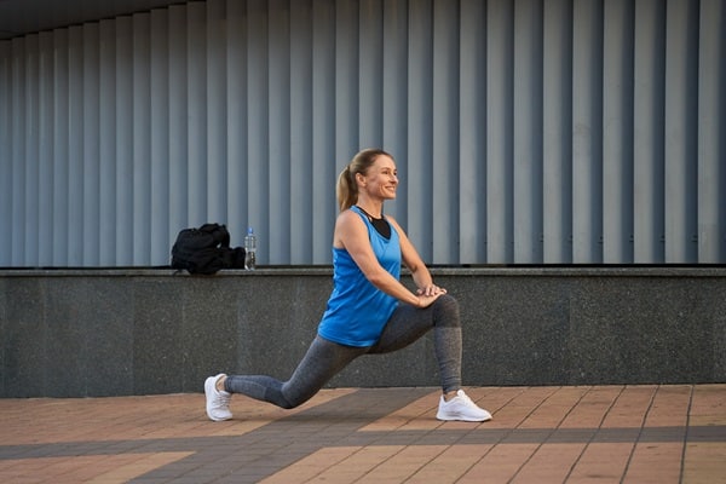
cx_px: 363
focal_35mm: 70
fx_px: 1412
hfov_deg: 28.8
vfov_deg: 19.5
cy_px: 242
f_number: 2.8
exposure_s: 1/500
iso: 500
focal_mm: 70
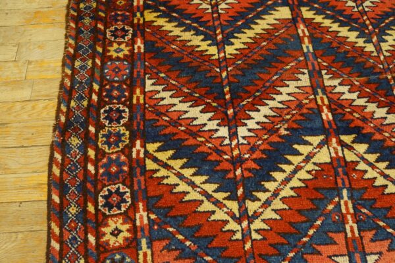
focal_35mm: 27
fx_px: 296
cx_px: 198
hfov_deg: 67.4
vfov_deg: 47.9
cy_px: 132
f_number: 4
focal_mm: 18
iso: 1000
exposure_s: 1/60
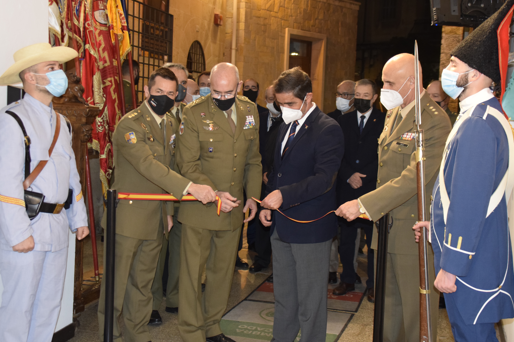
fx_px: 736
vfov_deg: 26.2
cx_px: 253
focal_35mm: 52
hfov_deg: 38.5
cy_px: 156
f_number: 4
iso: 1800
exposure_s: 1/60
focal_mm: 31
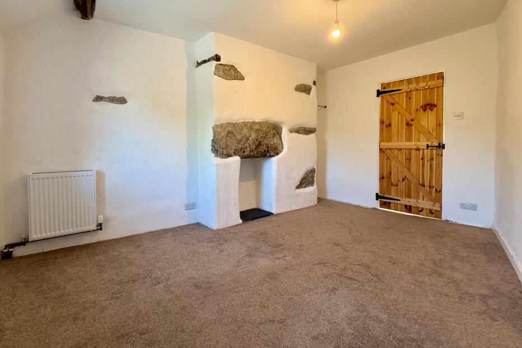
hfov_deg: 96.5
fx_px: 232
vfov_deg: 73.4
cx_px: 237
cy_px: 152
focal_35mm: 16
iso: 160
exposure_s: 1/100
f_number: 2.2
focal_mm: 2.22
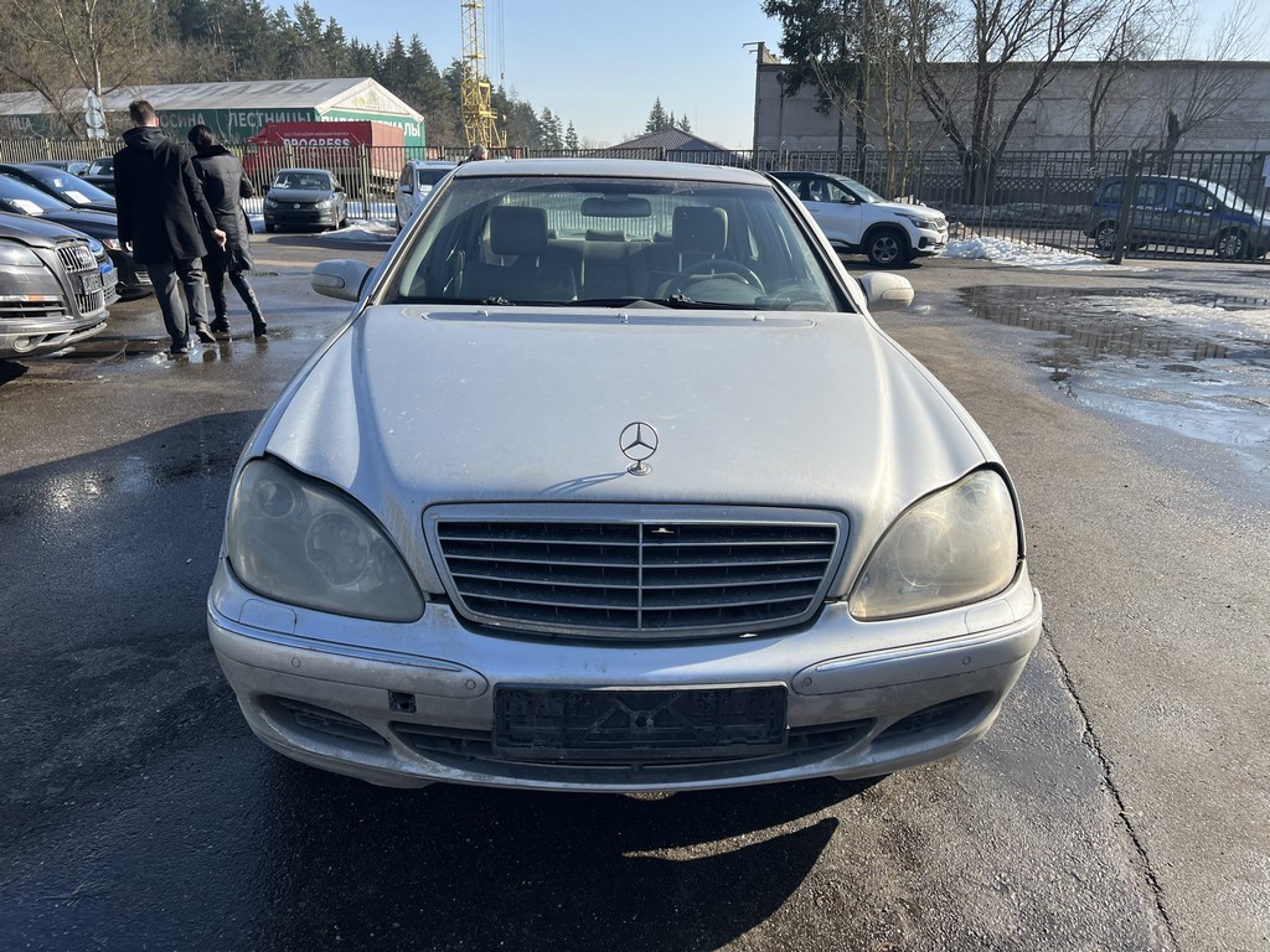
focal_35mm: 26
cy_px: 476
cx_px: 635
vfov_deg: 53.1
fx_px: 954
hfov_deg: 67.3
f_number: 1.5
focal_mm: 5.7
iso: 50
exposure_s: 1/2632
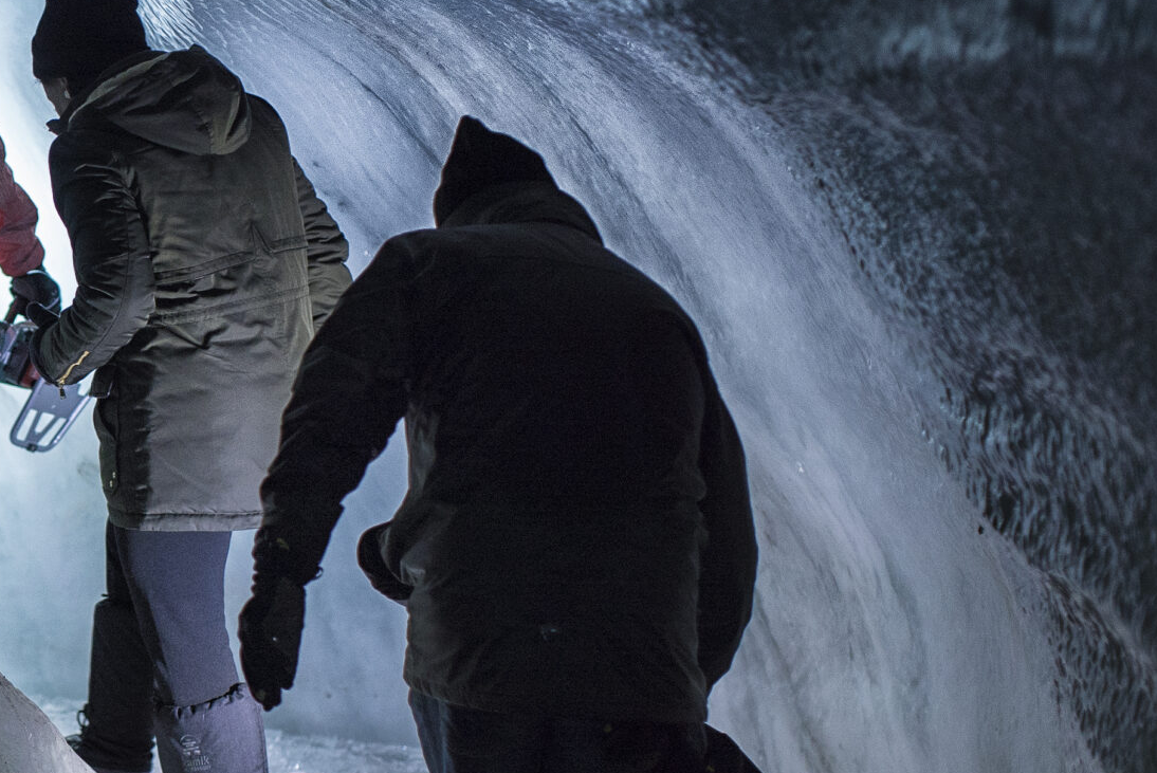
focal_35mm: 117
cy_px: 382
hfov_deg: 16.8
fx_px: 3763
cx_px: -194
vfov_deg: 11.7
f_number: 2
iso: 1250
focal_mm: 50
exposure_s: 1/200
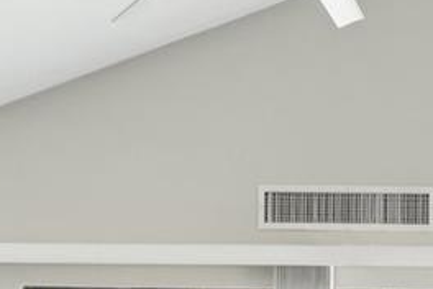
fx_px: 1022
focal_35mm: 85
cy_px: 445
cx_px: 262
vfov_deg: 14.8
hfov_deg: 23.9
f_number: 8
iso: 200
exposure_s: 1/40
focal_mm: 14
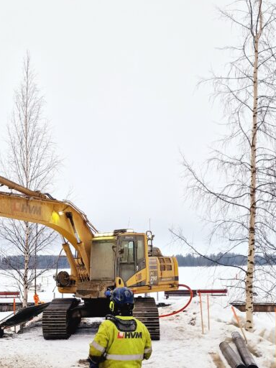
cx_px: 29
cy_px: 257
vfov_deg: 40.5
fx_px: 489
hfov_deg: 30.2
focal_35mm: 46
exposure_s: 1/192
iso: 50
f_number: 1.8
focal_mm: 6.4
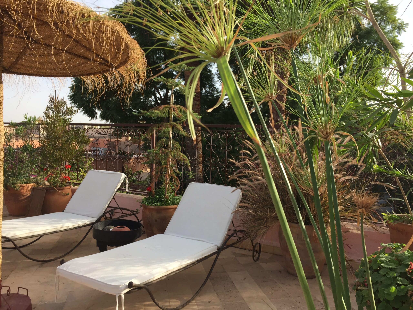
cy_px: 155
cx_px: 206
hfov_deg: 61.7
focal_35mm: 29
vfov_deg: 48.2
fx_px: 346
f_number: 2.2
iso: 32
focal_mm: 4.15
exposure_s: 1/775
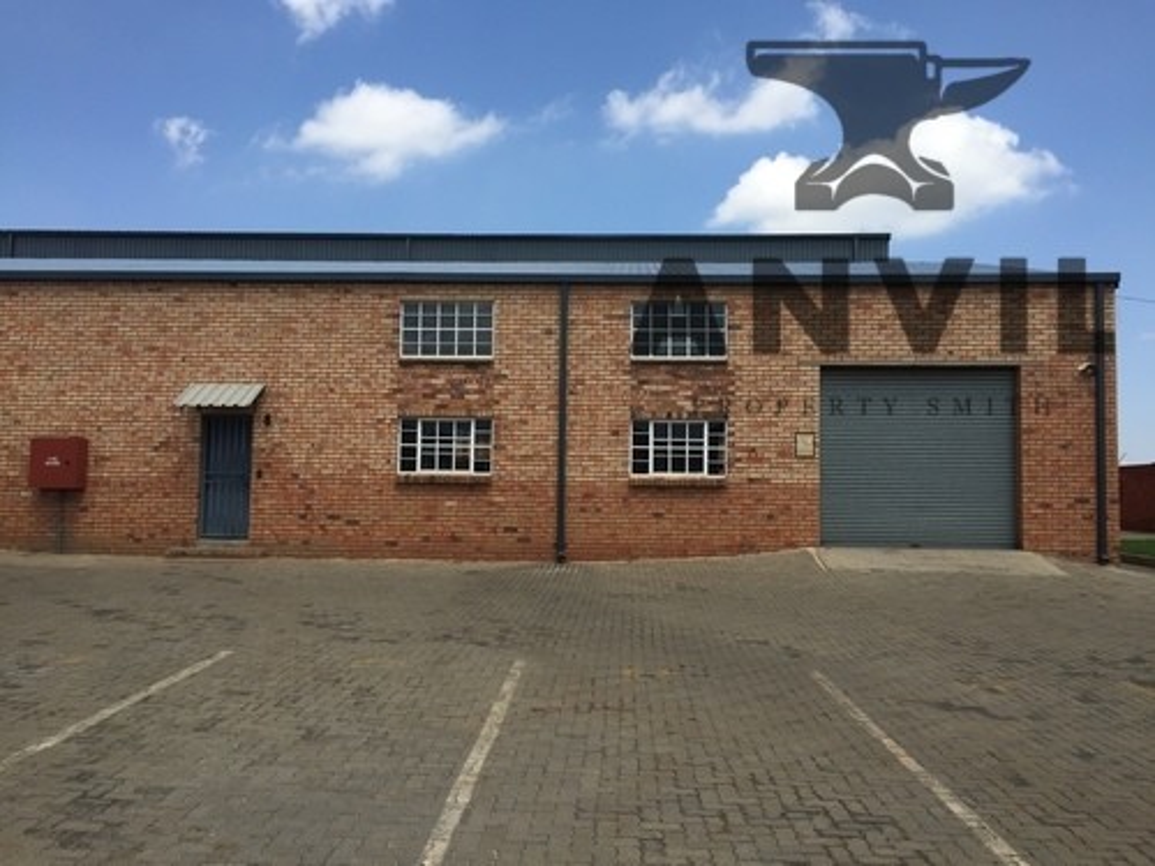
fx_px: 968
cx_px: 578
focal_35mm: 29
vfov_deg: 48.2
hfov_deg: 61.7
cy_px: 433
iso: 32
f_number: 2.2
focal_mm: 4.15
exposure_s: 1/1883
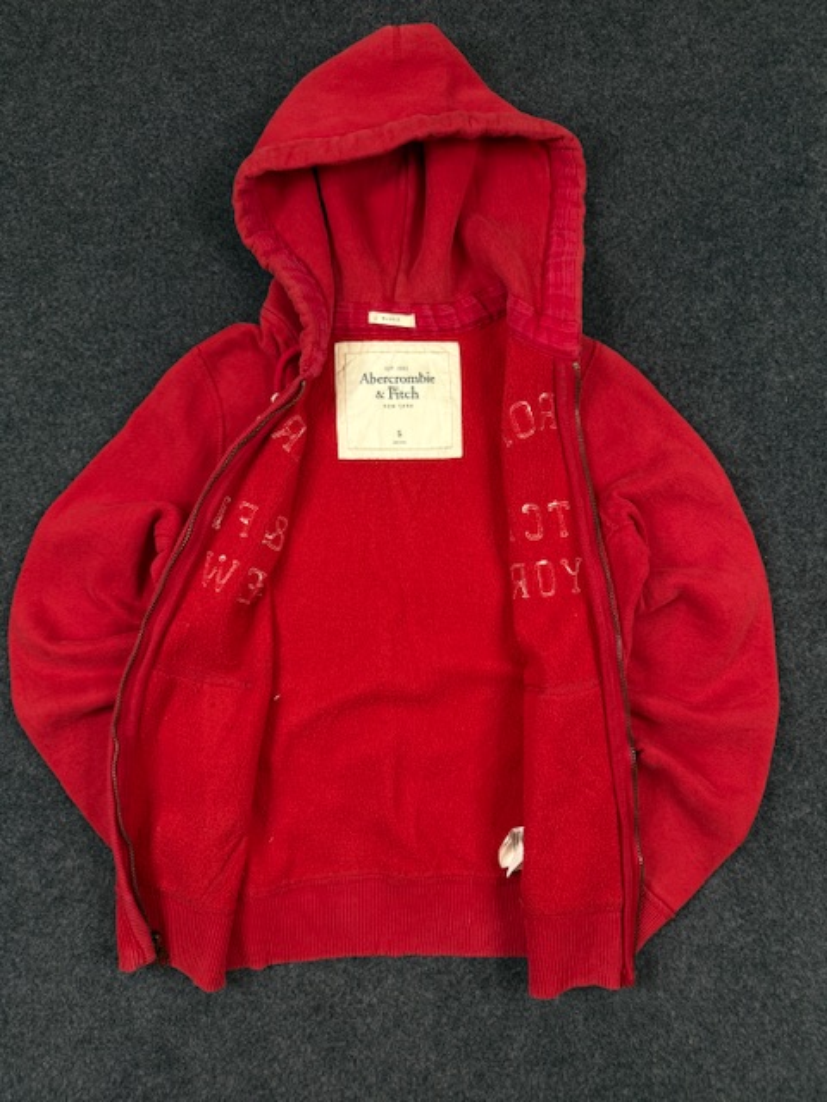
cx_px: 414
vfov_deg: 71.6
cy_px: 551
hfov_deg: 56.8
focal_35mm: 24
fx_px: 765
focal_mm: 6.76
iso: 125
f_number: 1.78
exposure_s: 1/100
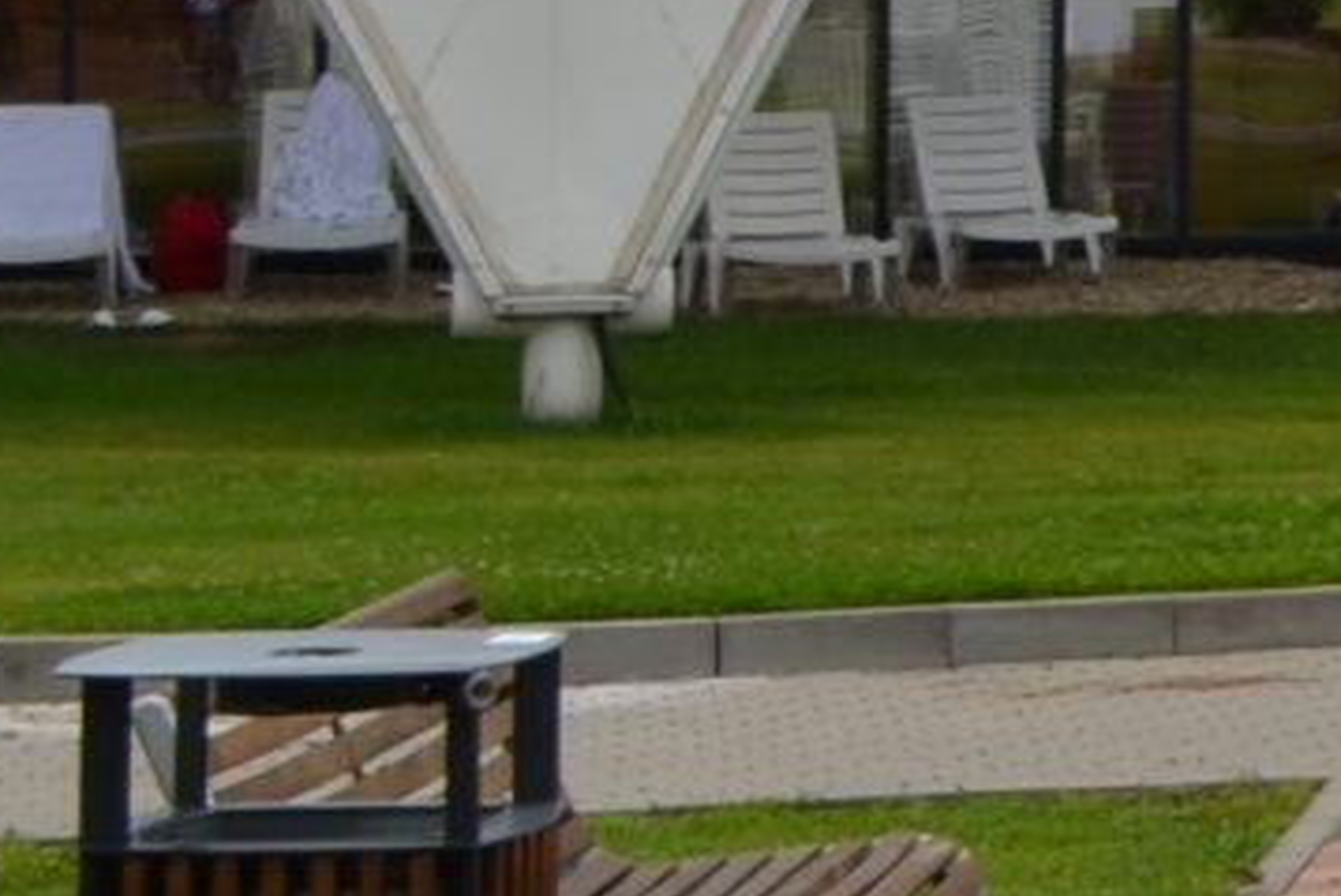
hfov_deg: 7.3
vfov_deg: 5.7
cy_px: -602
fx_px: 8794
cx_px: 4619
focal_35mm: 236
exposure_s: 1/320
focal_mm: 22
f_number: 9
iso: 100
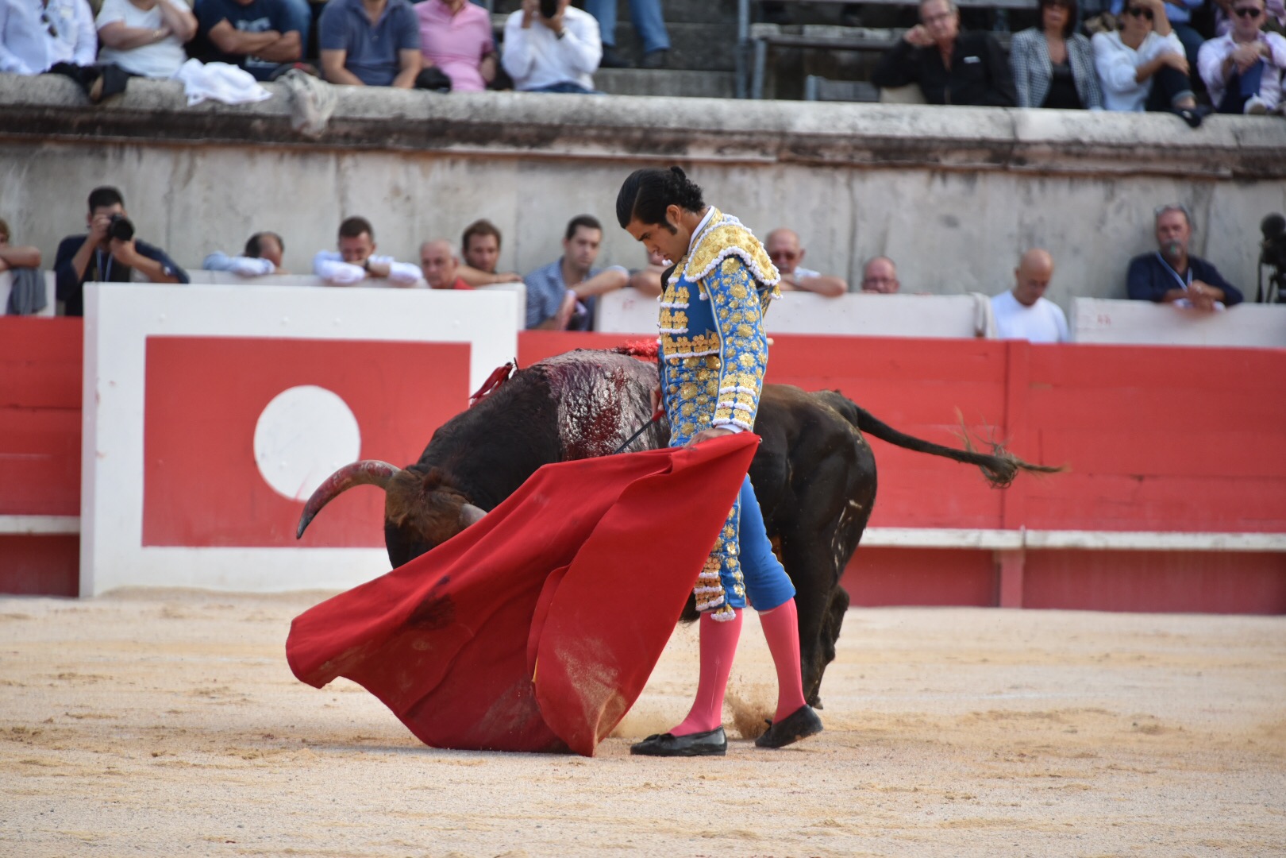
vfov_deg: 5.5
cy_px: 429
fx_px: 8930
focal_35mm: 250
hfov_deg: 8.2
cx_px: 643
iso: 1100
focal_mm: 250
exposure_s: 1/640
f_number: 5.6
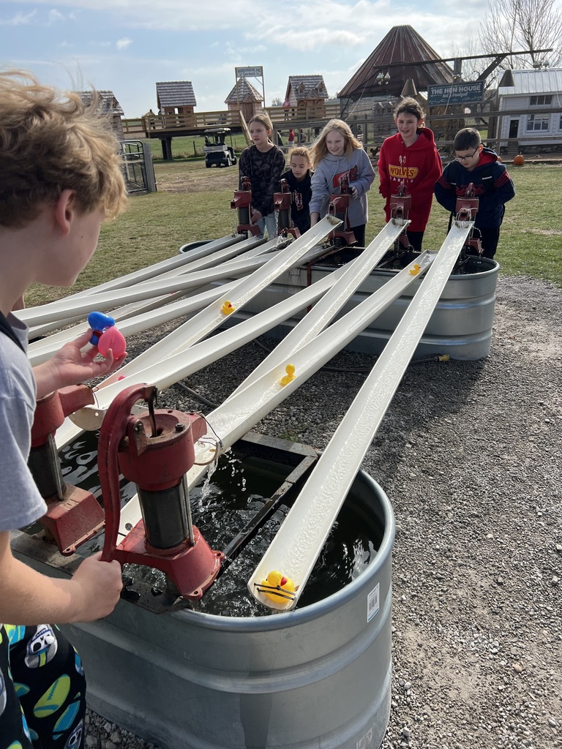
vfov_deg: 67.3
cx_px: 281
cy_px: 374
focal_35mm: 26
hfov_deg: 53.1
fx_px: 563
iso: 50
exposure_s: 1/4115
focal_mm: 5.7
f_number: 1.5
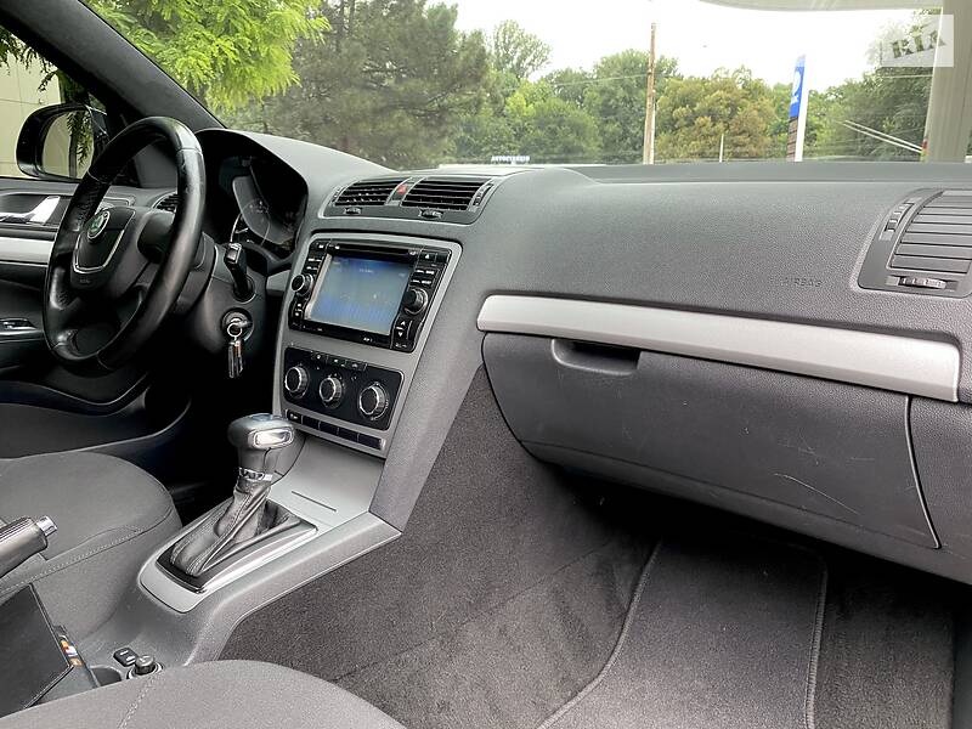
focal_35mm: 26
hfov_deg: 67.3
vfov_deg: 53.1
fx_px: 730
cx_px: 486
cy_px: 364
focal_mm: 4.2
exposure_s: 1/83
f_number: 1.8
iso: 125
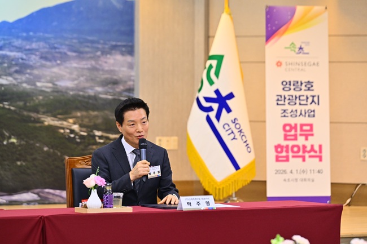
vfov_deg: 9.1
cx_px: 184
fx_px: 1529
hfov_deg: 13.7
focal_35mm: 150
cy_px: 122
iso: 1250
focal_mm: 150
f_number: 4.5
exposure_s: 1/200
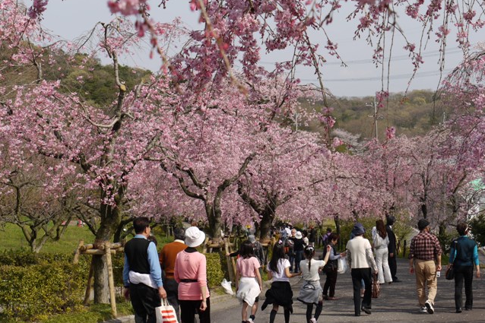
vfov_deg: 19.2
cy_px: 156
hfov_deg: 28.5
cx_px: 242
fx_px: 956
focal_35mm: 71
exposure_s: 1/250
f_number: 8
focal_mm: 34
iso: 100
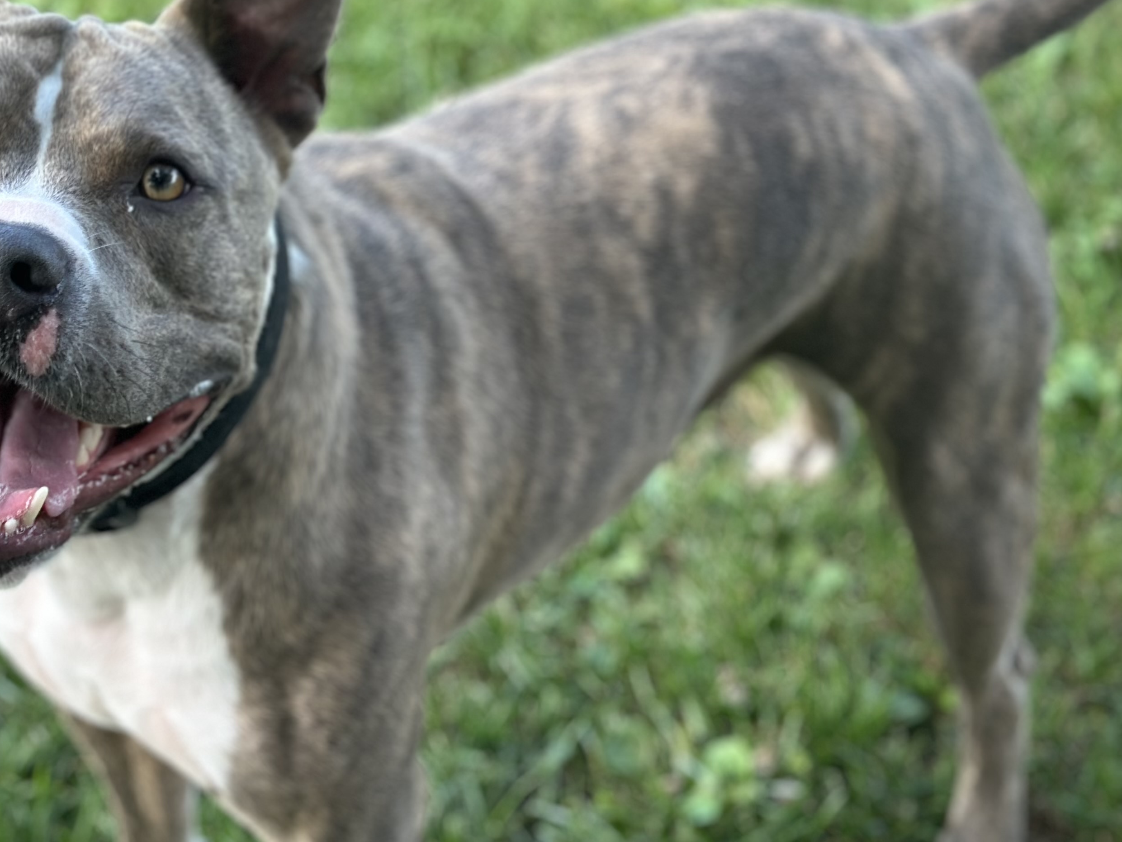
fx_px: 2528
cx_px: 343
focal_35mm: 78
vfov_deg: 18.9
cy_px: 339
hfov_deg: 24.9
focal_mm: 6.86
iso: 80
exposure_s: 1/365
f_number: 1.78
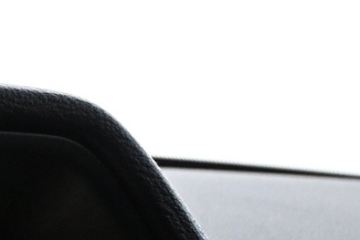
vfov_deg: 9.0
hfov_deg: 12.6
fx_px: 1489
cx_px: -280
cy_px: 319
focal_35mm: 149
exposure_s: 1/60
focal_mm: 20
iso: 4000
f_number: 4
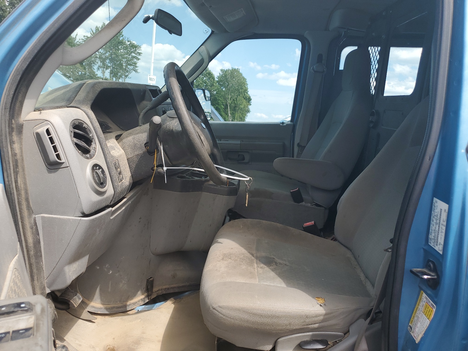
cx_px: 234
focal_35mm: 26
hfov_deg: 67.3
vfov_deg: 53.1
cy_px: 176
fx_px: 352
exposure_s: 1/1250
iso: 50
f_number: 1.5
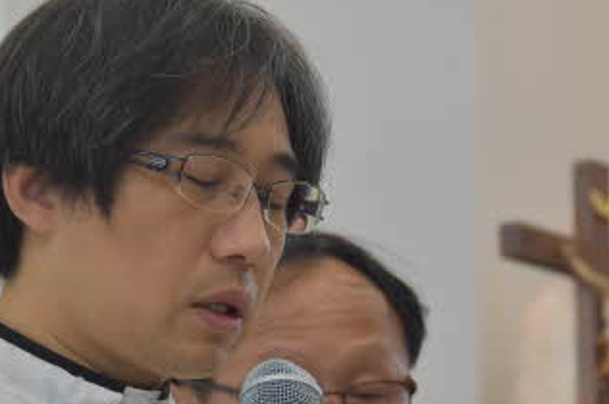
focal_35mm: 249
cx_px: 166
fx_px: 4208
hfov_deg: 8.3
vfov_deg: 5.5
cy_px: 235
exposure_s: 1/125
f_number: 5.6
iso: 800
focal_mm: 82
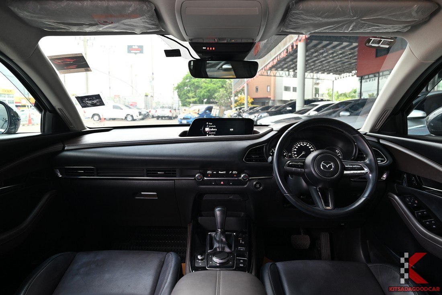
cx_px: 221
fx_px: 295
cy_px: 148
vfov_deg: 53.2
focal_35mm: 24
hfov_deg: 73.7
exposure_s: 1/30
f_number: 5.6
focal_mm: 24
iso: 400
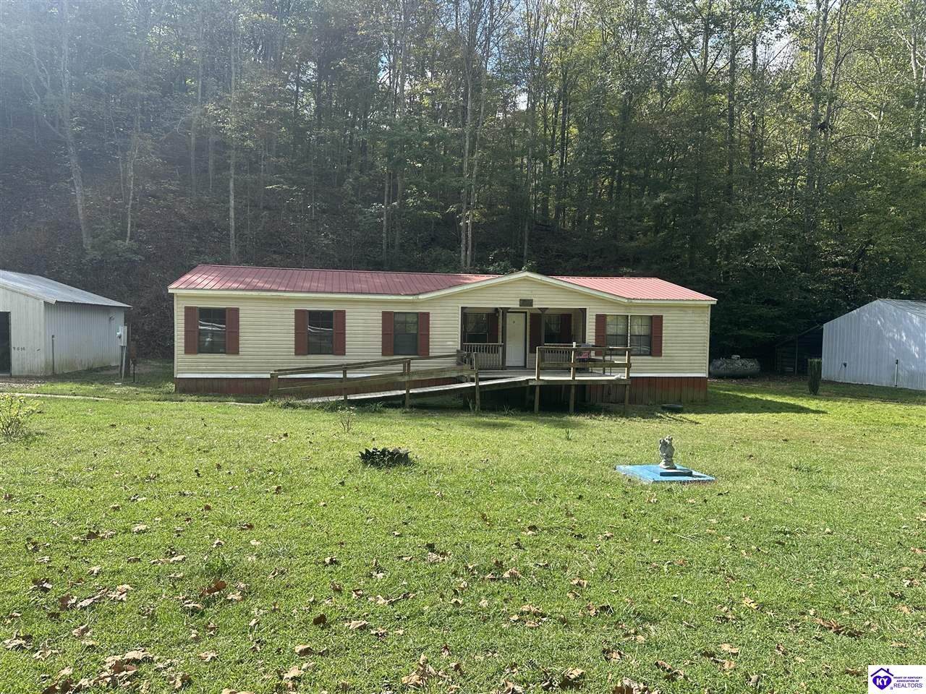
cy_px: 347
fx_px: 642
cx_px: 463
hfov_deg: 71.6
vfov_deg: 56.8
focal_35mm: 24
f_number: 1.78
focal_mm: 6.86
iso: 80
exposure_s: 1/1751
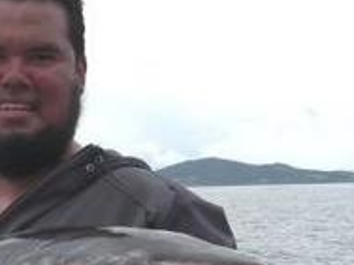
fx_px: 828
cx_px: 41
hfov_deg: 23.5
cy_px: 248
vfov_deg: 17.9
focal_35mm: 81
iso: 80
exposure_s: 1/400
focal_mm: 7.9
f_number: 4
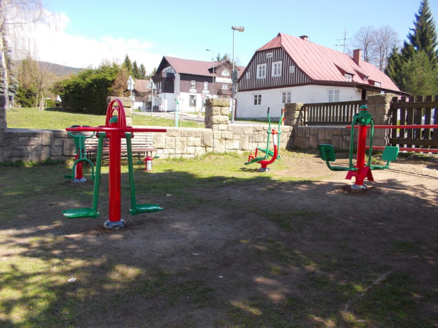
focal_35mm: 29
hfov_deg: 61.7
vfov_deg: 48.2
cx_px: 219
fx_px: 367
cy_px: 164
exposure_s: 1/250
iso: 80
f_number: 3.3
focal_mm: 4.1
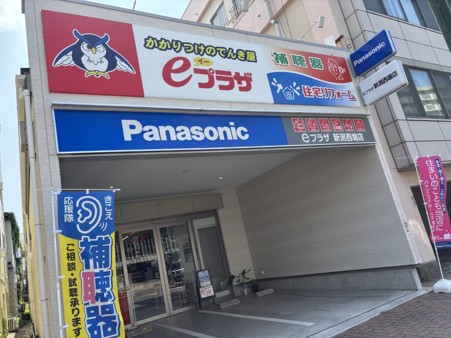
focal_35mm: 26
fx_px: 339
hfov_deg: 67.3
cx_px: 226
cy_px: 169
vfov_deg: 53.1
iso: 50
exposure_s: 1/1248
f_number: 1.6
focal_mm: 5.96
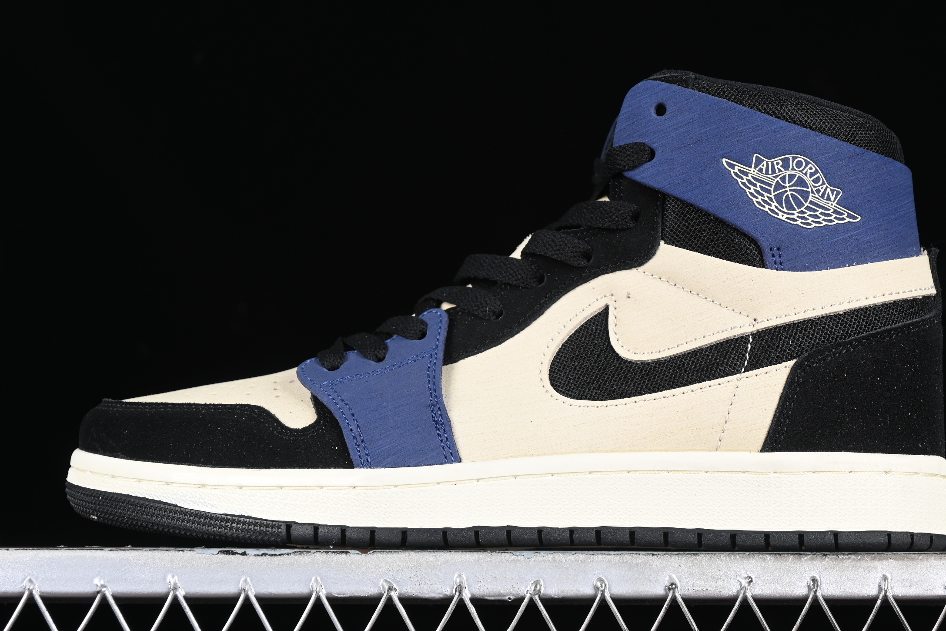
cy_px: 309
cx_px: 525
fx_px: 2522
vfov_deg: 14.3
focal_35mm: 96
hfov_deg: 21.2
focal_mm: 50
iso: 160
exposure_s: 1/60
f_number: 6.3
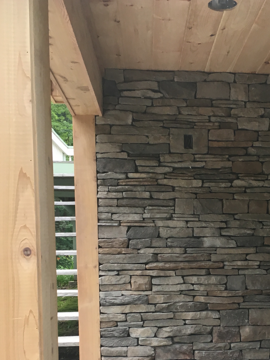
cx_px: 209
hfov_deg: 28.1
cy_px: 292
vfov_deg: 36.1
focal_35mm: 51
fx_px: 530
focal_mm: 4.15
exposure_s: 1/30
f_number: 2.2
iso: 25
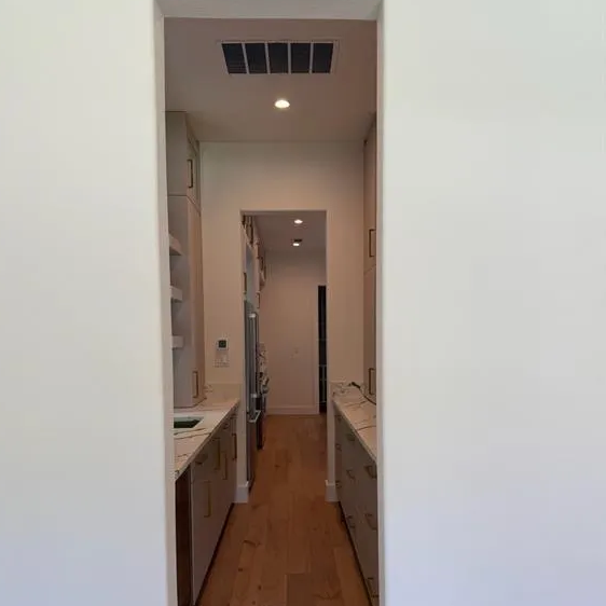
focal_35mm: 29
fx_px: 574
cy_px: 376
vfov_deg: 55.0
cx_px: 299
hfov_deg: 55.6
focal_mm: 6.76
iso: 80
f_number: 1.78
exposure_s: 1/120
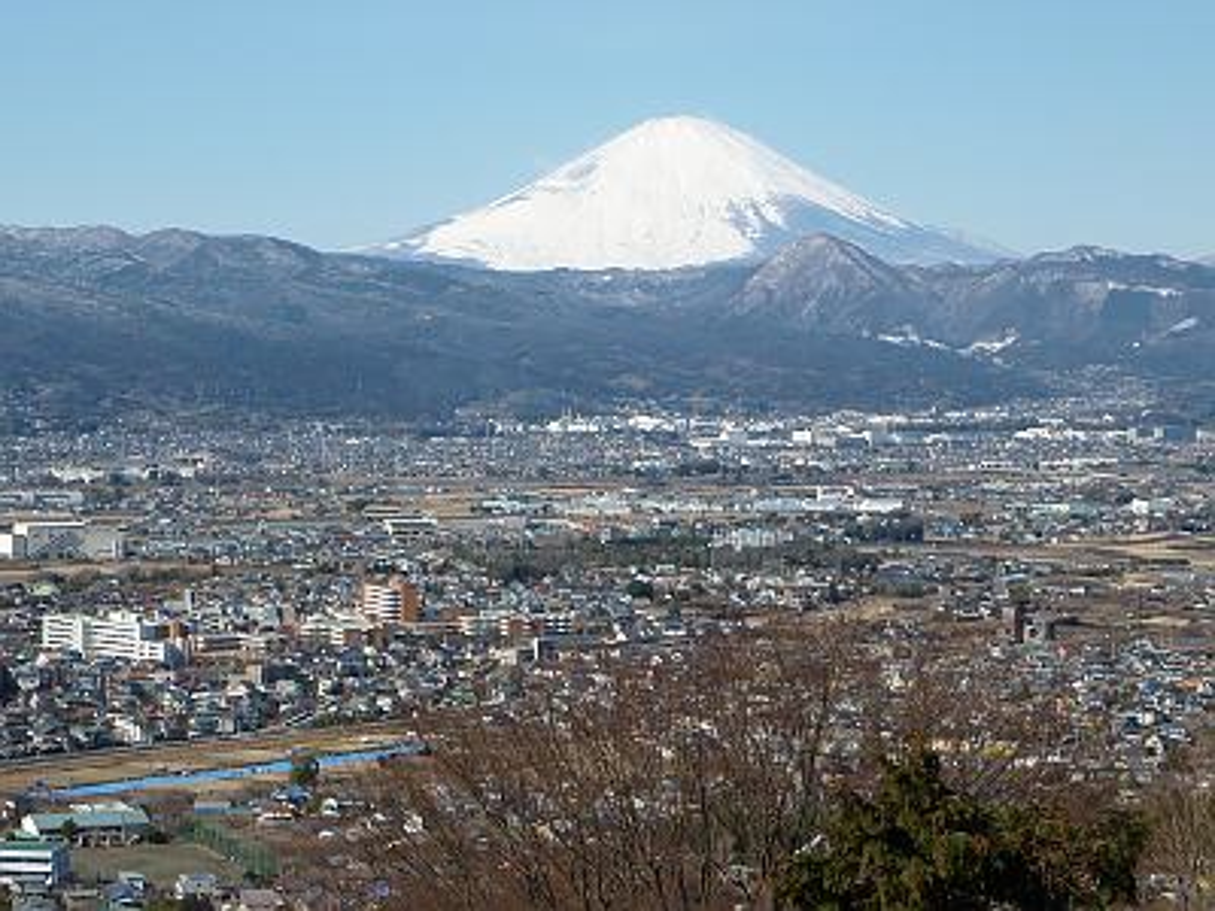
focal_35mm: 90
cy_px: 456
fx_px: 3159
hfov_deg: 21.8
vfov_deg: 16.4
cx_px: 608
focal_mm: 10.3
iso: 80
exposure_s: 1/500
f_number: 5.6
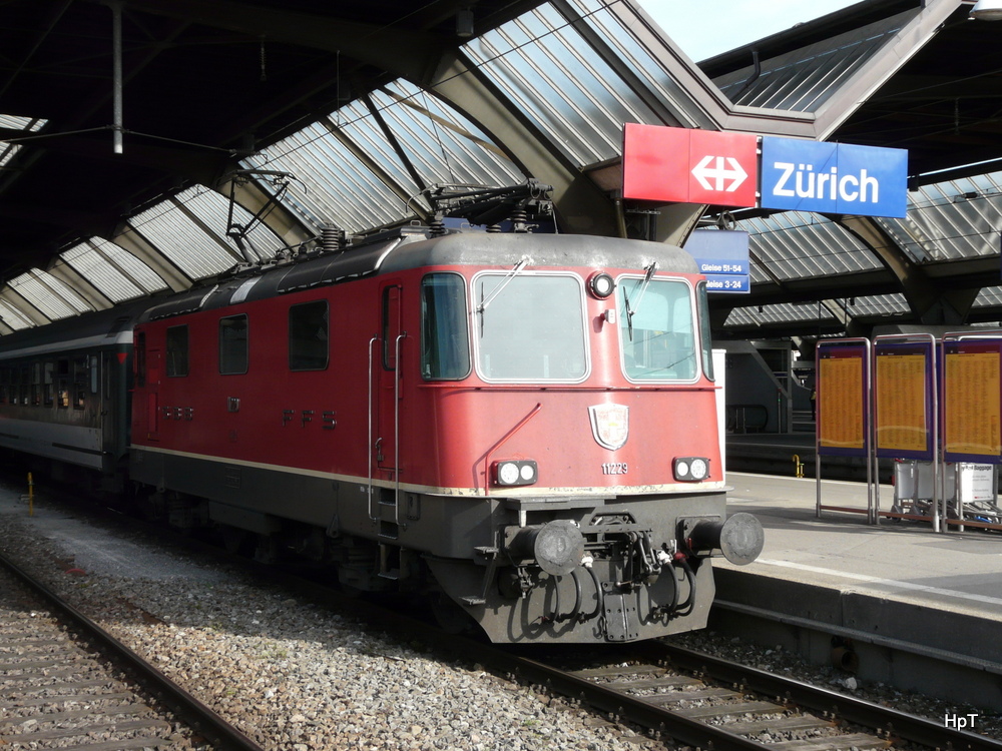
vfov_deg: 28.0
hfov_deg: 36.8
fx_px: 1505
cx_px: 501
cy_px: 376
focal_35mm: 52
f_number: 5
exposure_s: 1/250
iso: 100
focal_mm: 8.5
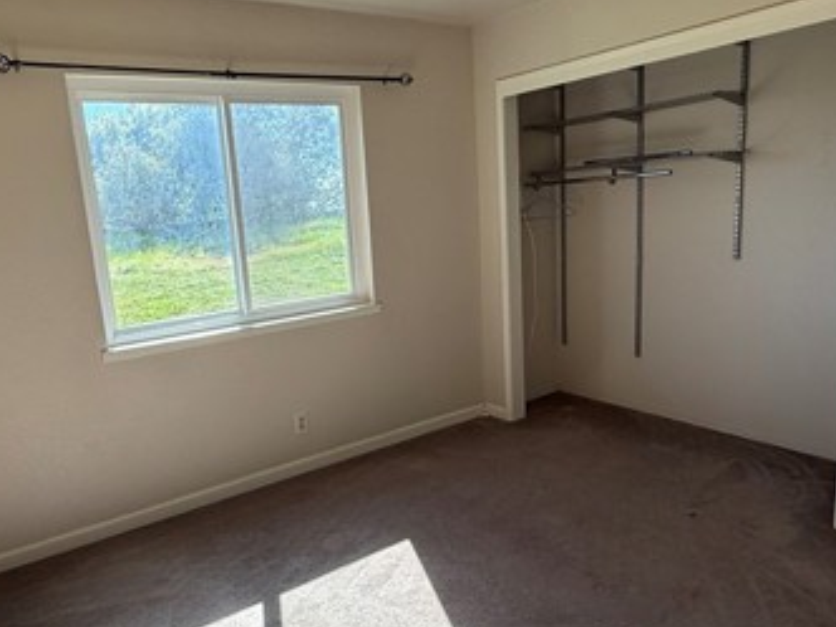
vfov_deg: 51.3
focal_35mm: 27
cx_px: 370
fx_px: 652
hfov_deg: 65.1
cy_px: 337
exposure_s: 1/181
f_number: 2.2
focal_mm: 2.22
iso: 64
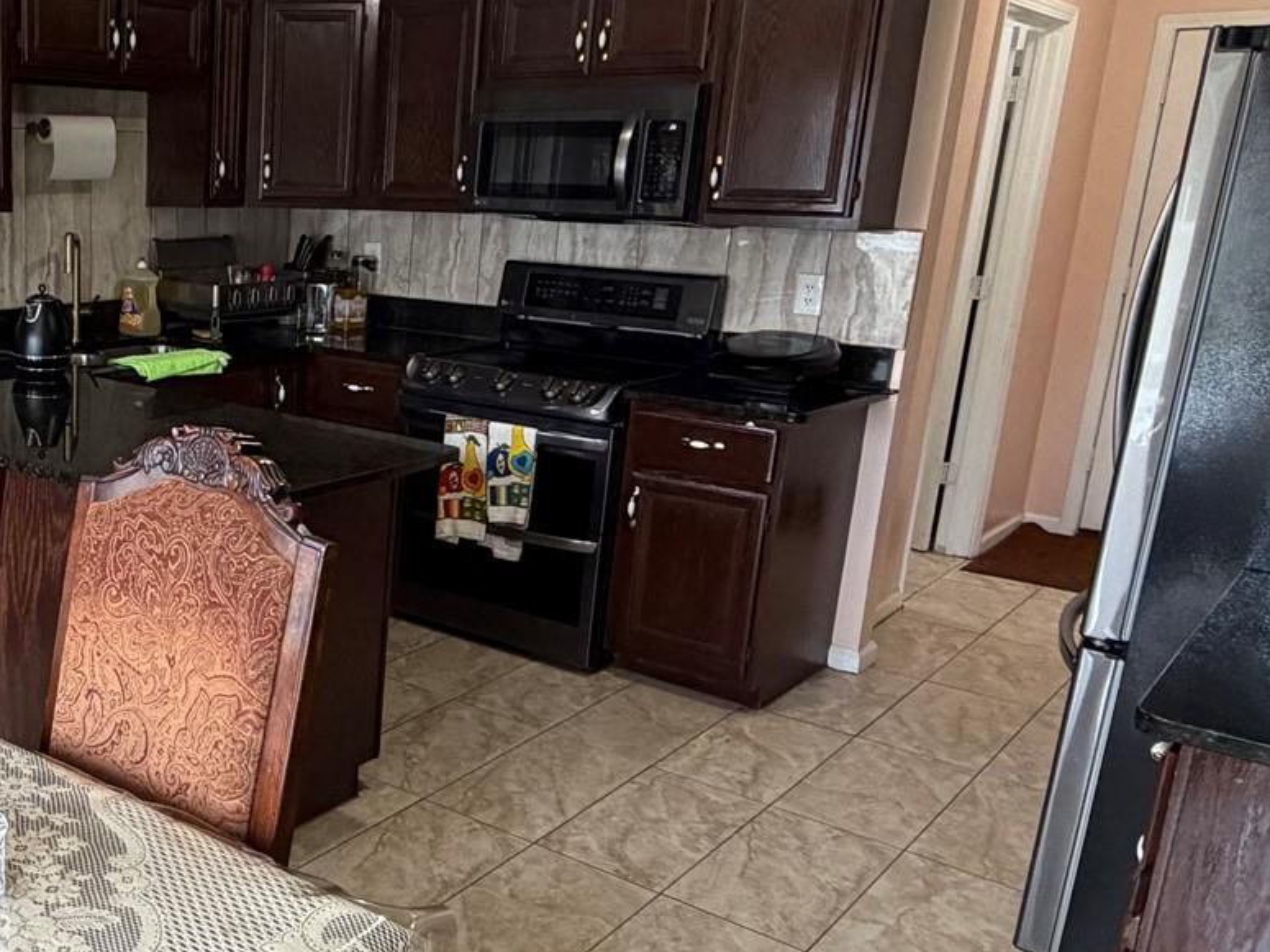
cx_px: 131
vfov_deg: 38.6
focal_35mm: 37
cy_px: 496
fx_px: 1357
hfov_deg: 45.5
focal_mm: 2.22
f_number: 2.2
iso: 320
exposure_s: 1/120
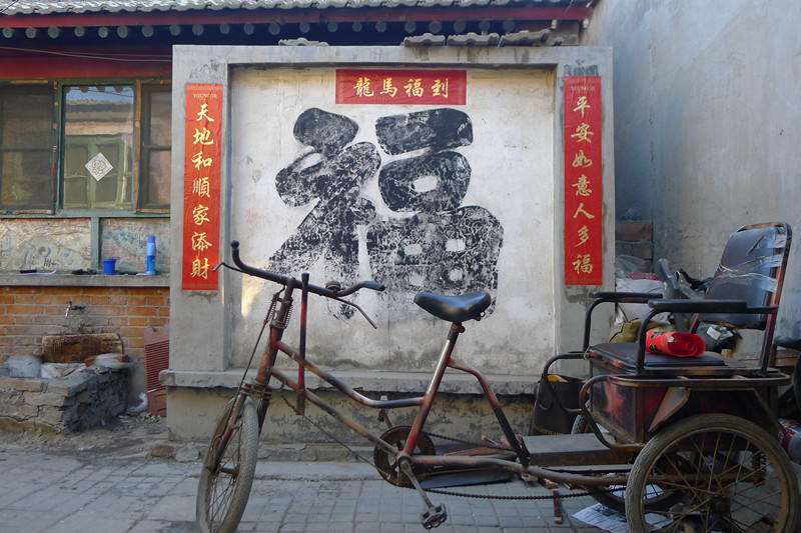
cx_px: 400
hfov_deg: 61.9
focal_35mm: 30
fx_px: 667
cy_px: 266
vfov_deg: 43.6
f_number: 2.2
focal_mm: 6.4
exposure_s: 1/80
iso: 80
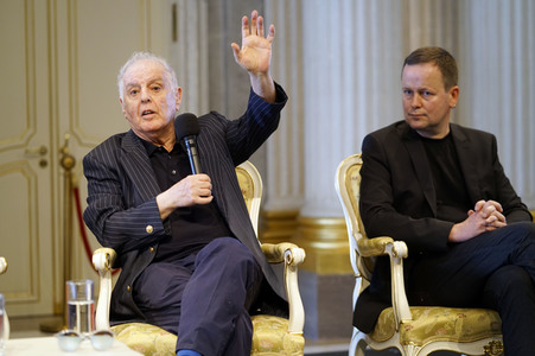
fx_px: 1262
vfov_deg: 16.0
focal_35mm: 85
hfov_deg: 23.9
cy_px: 178
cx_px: 268
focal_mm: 85
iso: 1600
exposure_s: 1/100
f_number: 2.8
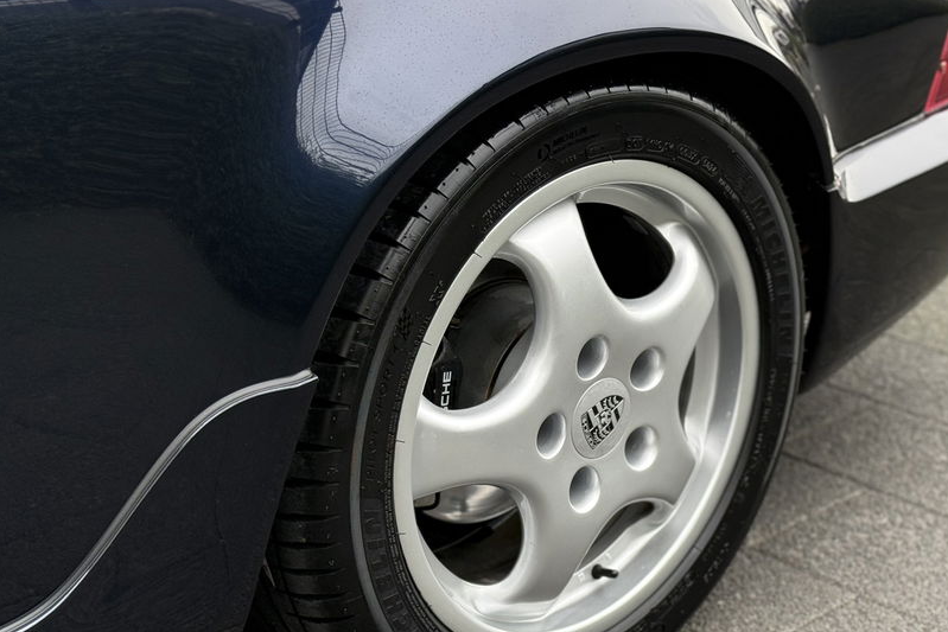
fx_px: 1686
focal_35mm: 64
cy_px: 424
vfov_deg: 21.2
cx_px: 566
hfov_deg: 31.3
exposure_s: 1/83
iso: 160
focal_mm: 6.76
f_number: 1.78
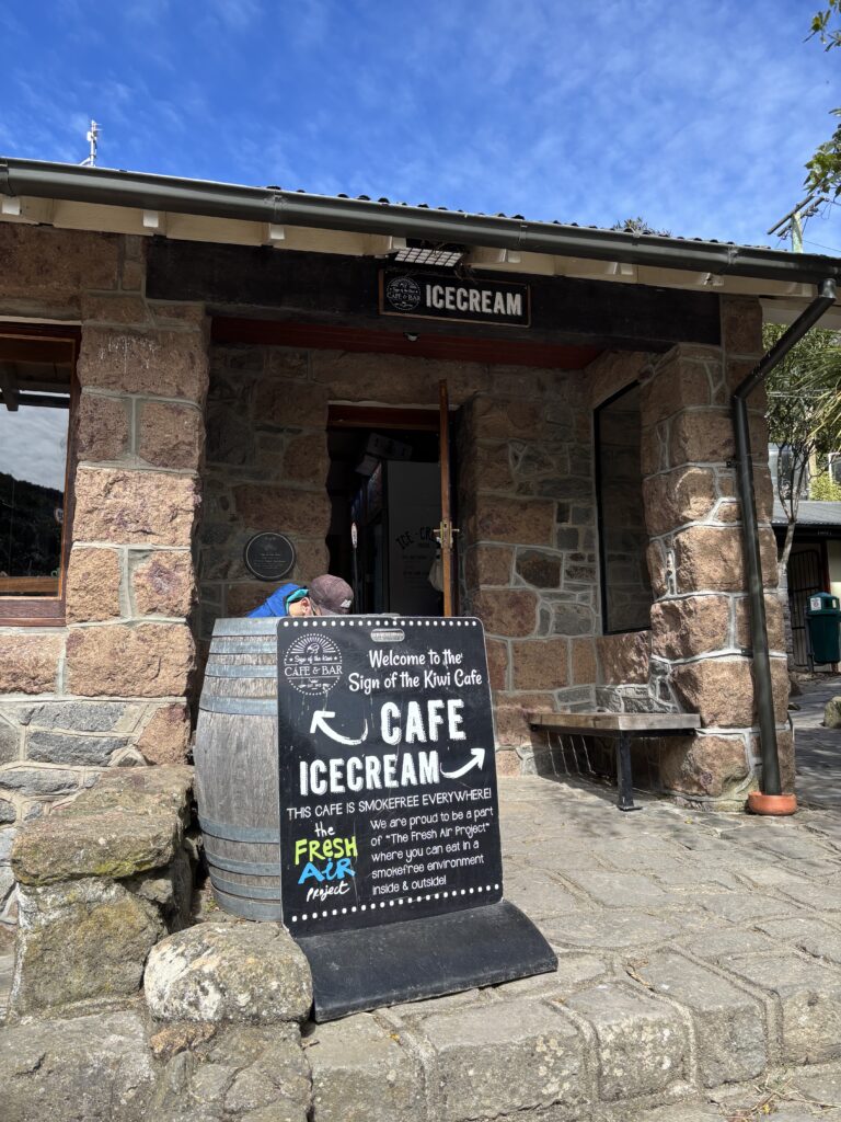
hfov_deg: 53.1
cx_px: 420
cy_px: 561
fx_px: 842
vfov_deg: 67.3
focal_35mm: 26
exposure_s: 1/1344
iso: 50
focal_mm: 5.96
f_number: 1.6
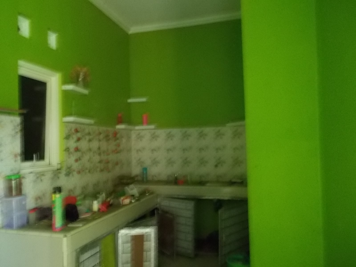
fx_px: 298
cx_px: 178
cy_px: 134
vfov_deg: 48.2
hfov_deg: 61.7
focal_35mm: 29
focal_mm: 4.1
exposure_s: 1/2
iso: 400
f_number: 3.3
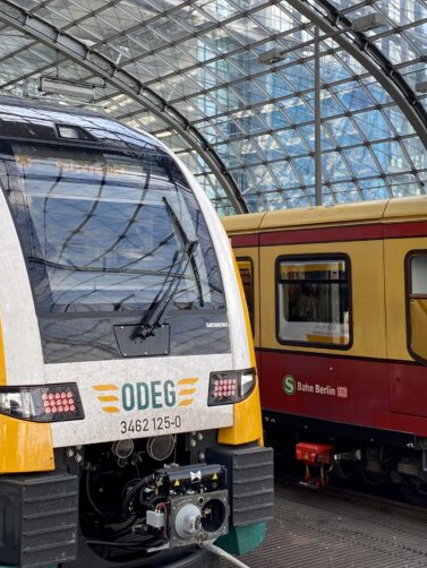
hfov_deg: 27.5
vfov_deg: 35.9
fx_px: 871
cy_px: 205
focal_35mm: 53
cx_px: 210
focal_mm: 4.25
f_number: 1.8
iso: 32
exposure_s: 1/256
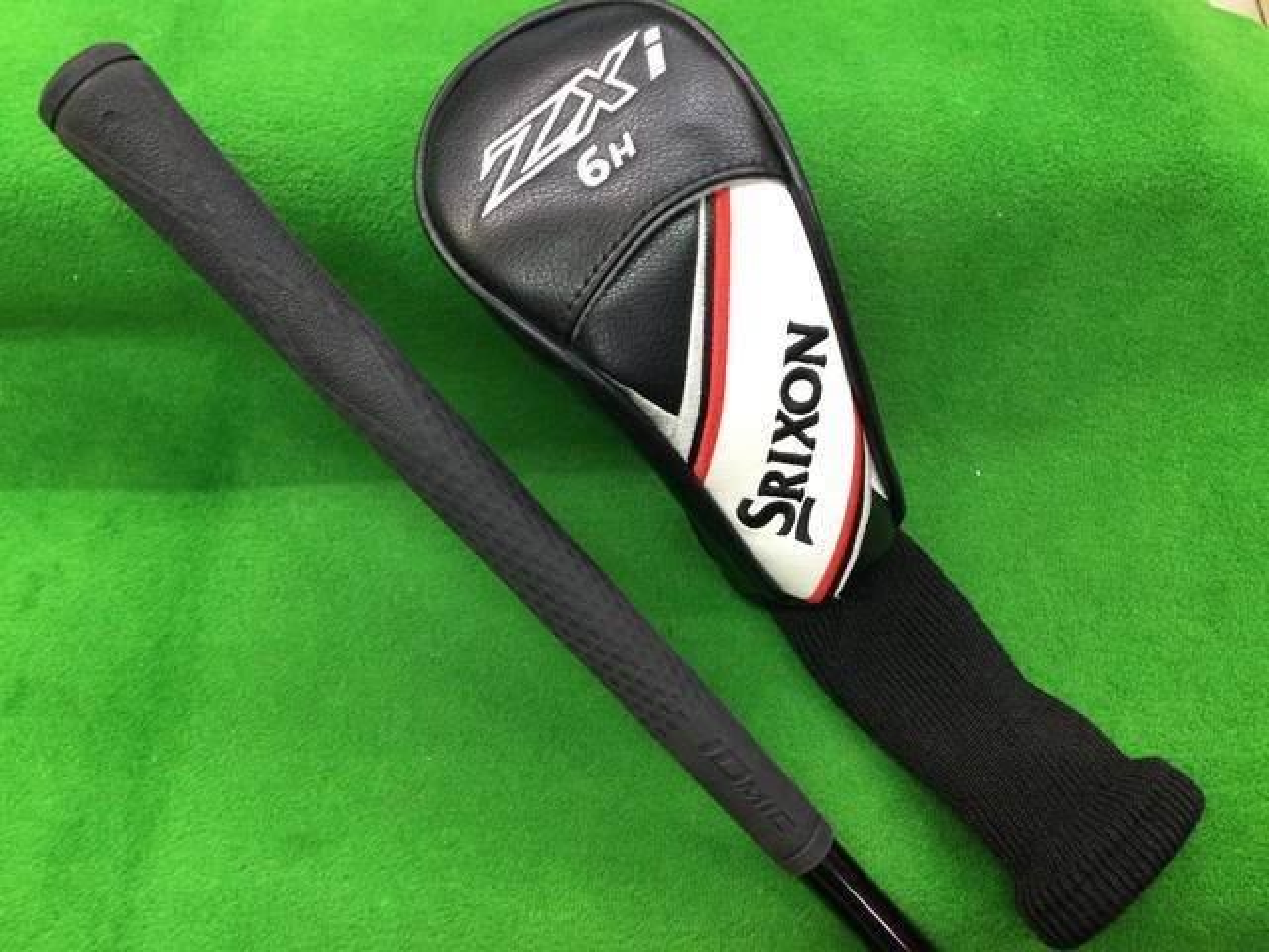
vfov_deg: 45.4
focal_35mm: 31
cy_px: 476
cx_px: 634
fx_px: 1136
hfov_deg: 58.4
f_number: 2.4
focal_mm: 3.3
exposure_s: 1/30
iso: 125
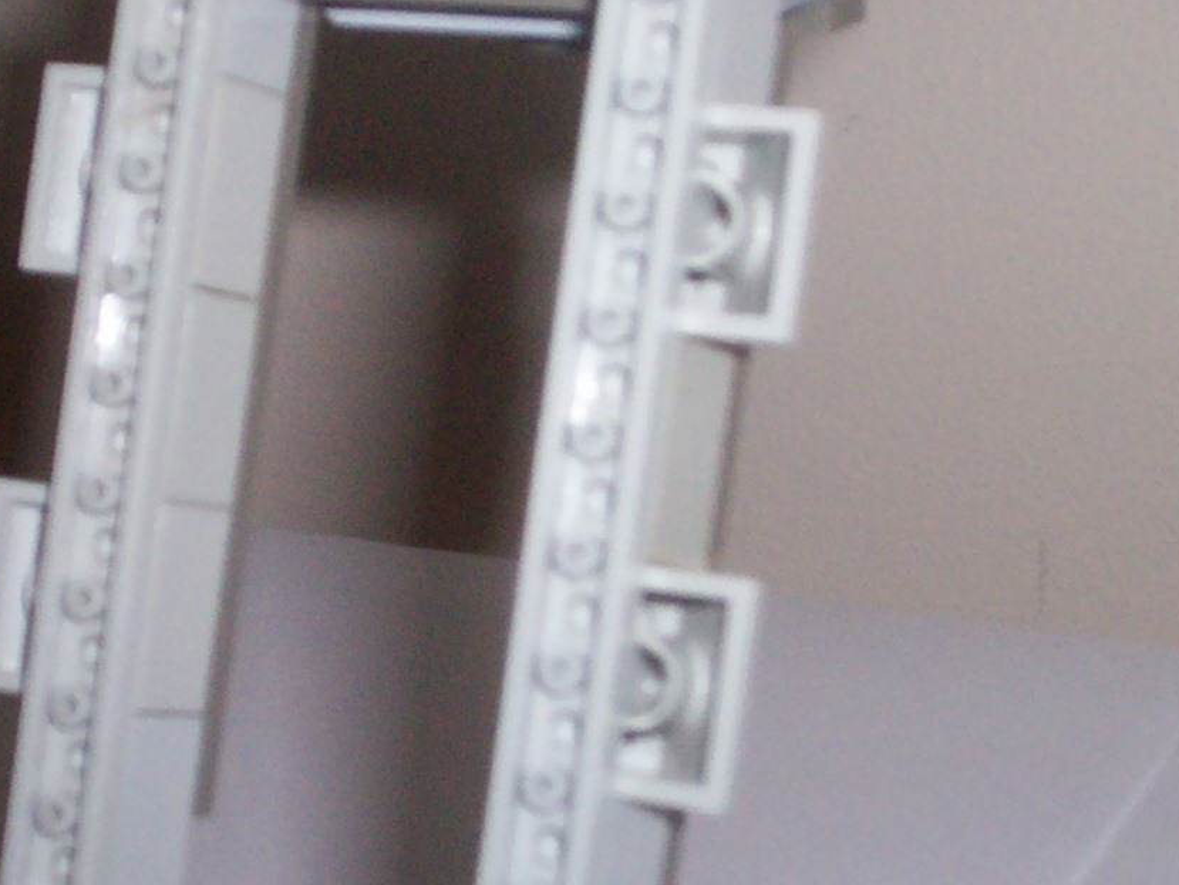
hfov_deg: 19.6
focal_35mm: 100
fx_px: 3406
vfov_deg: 14.8
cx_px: 484
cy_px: 475
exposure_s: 1/64
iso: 140
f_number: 4.5
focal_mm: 5.9
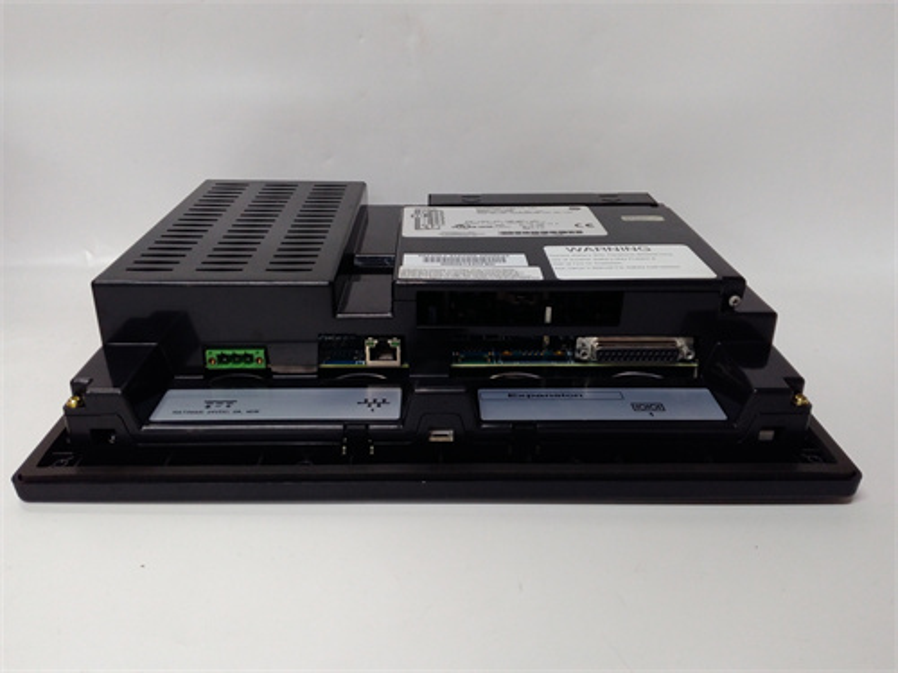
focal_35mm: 27
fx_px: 700
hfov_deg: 65.3
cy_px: 336
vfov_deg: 51.4
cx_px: 449
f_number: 2
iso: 205
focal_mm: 3.79
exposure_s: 1/33
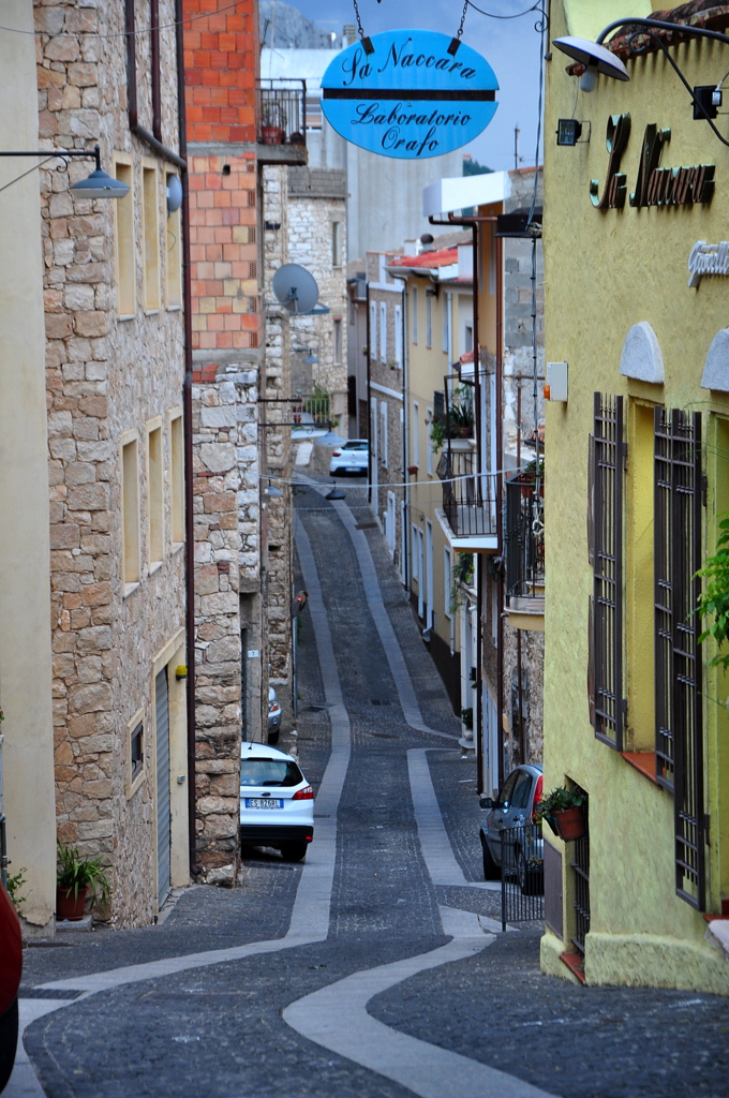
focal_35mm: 120
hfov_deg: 11.4
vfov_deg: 17.1
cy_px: 549
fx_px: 3655
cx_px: 364
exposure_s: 1/25
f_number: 5.3
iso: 400
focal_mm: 80
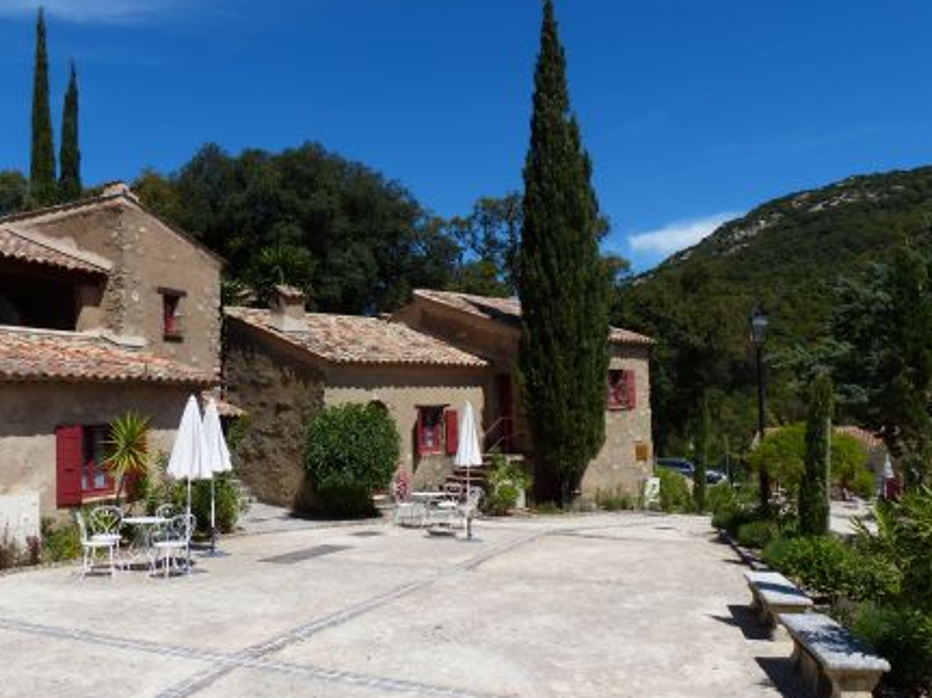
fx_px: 781
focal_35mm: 29
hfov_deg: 61.7
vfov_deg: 48.2
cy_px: 375
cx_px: 456
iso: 100
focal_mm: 4.5
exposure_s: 1/1300
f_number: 4
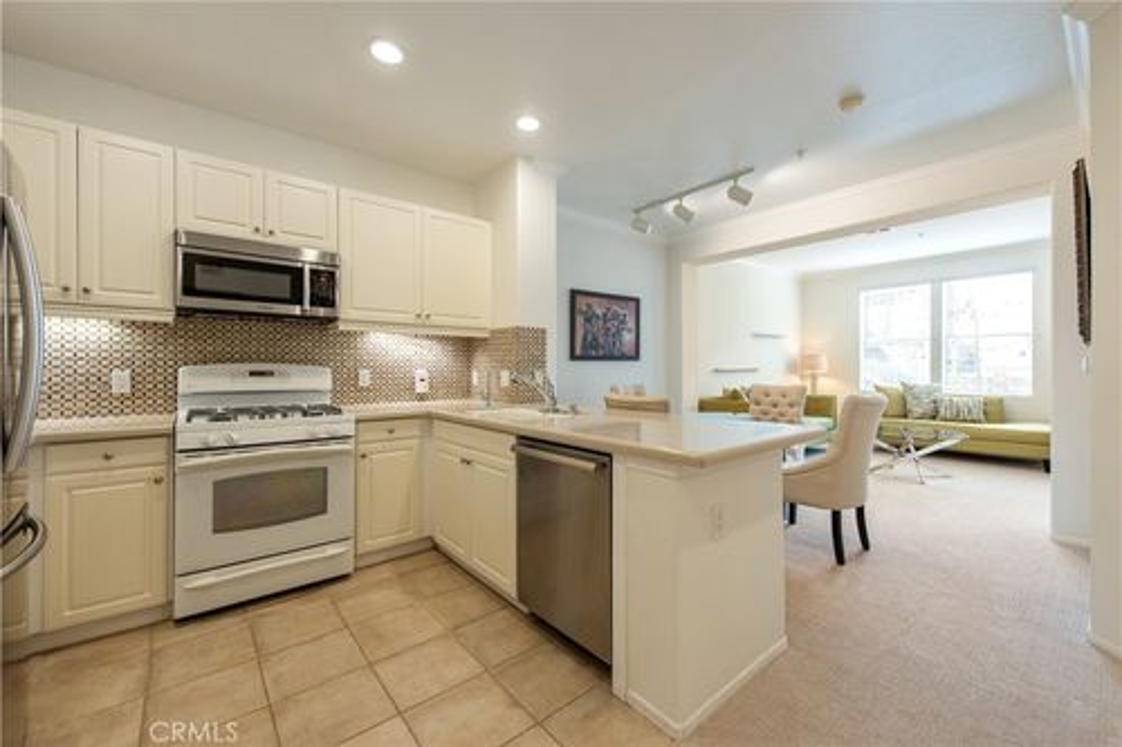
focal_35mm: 15
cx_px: 561
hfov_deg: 100.4
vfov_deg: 77.3
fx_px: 467
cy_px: 374
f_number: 4.5
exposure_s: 1/80
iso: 400
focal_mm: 15
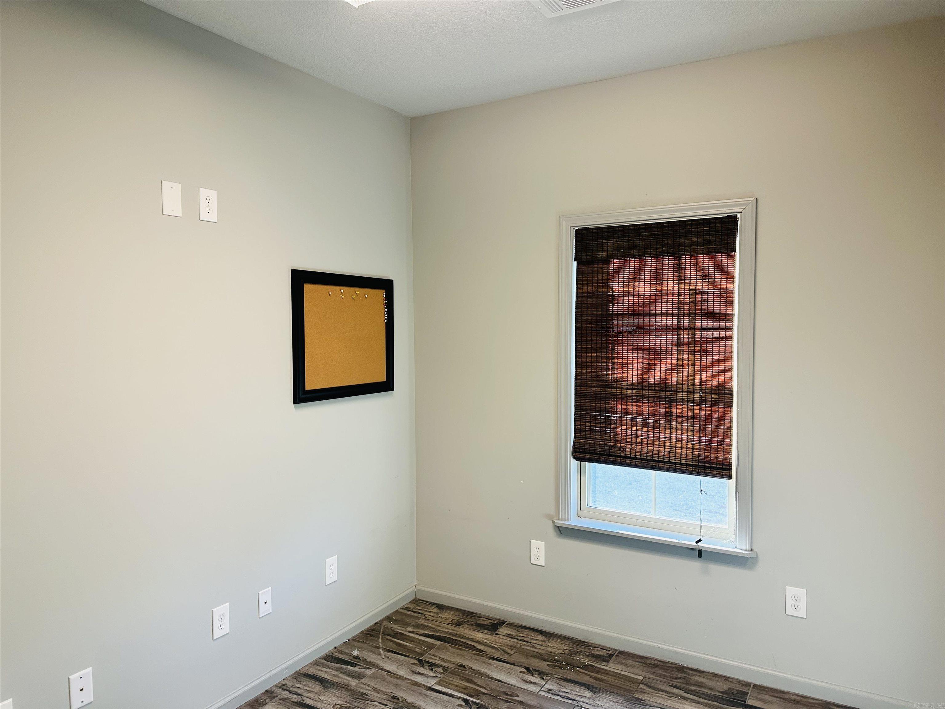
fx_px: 655
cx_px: 472
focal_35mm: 24
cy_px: 354
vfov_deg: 56.8
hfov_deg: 71.6
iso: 125
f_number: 1.78
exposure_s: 1/60
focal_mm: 6.86
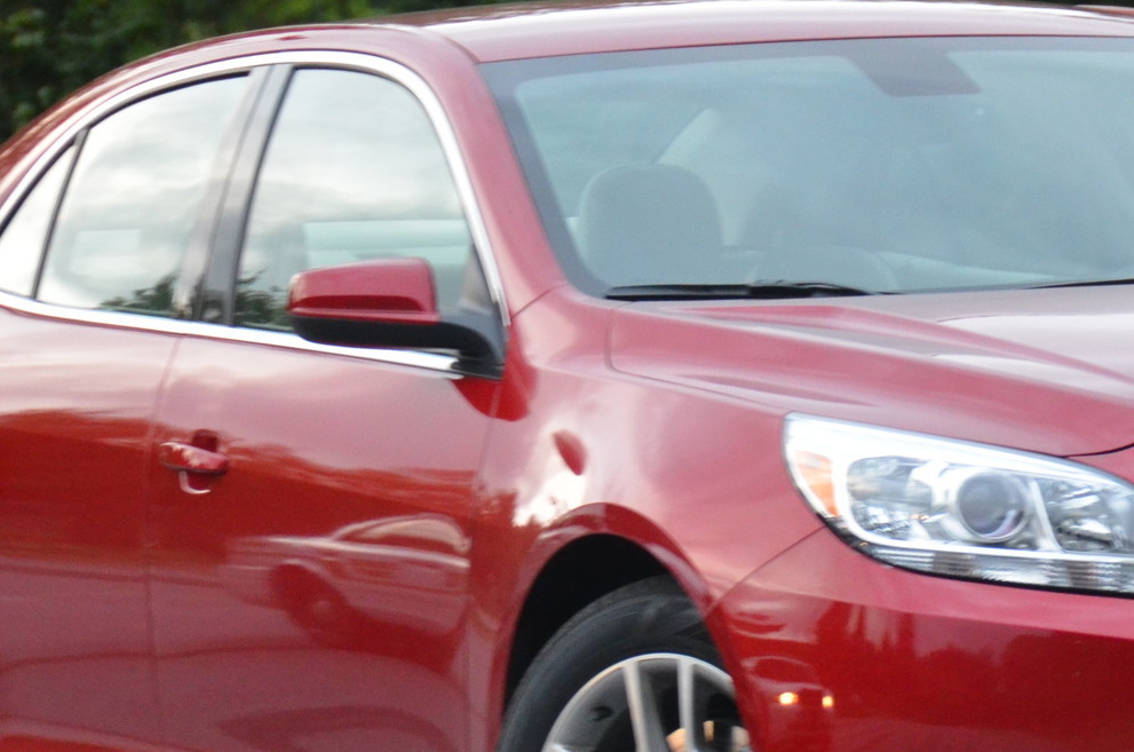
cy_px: 413
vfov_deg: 3.4
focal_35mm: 397
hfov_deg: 5.2
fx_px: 12491
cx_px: 926
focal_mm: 105
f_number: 5.3
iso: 1600
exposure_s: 1/100
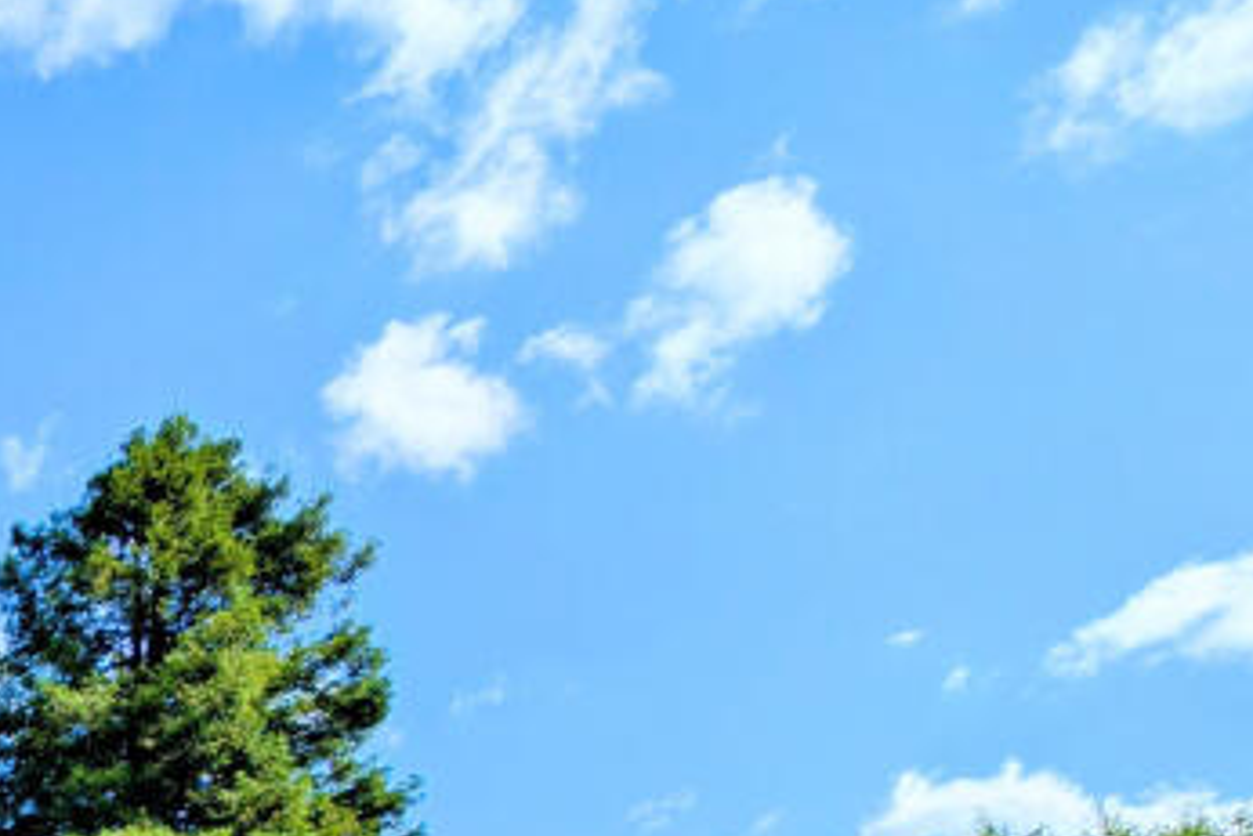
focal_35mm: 37
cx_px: -420
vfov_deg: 25.6
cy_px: 1290
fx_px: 1288
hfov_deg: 34.3
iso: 39
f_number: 1.95
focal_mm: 2.23
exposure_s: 1/2646
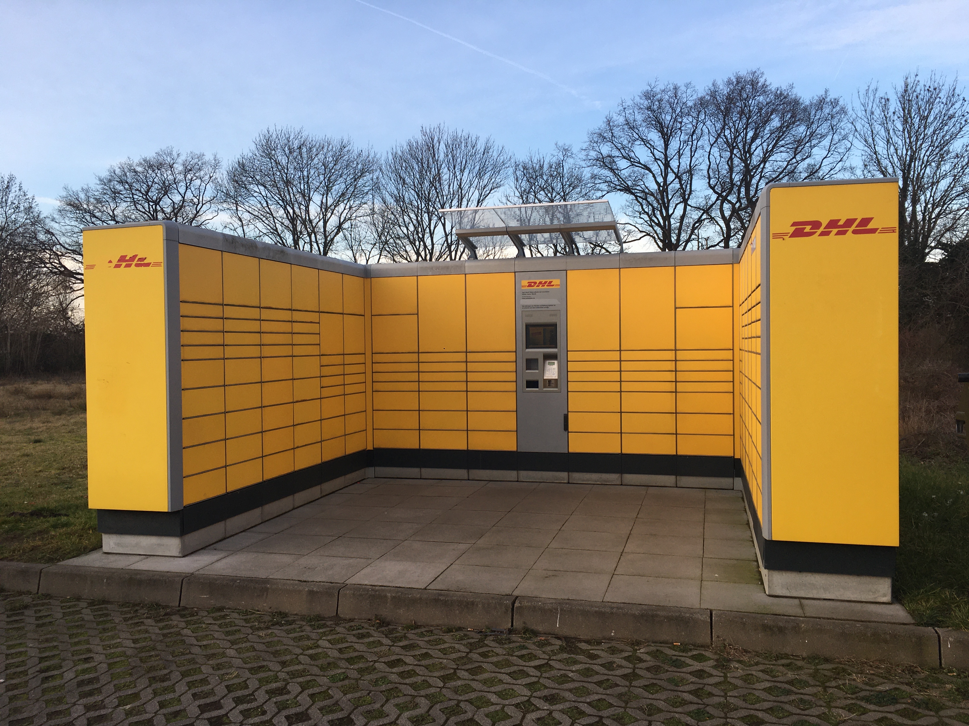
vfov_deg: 48.2
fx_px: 812
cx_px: 484
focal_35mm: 29
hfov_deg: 61.7
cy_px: 363
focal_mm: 4.15
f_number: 2.2
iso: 25
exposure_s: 1/371
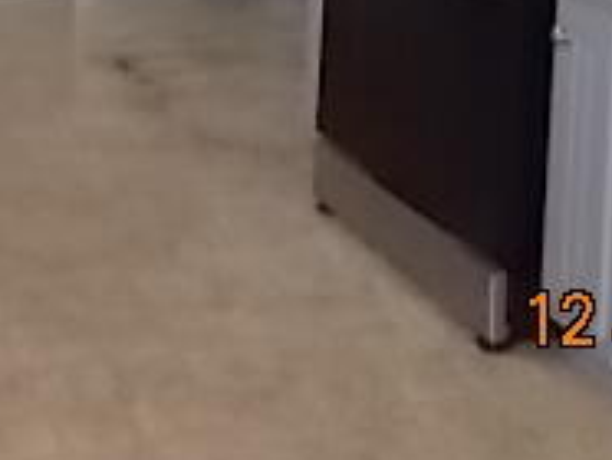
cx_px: 155
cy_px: -283
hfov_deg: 18.9
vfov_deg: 13.4
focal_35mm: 103
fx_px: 1823
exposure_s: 1/25
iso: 360
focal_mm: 5.3
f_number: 3.4
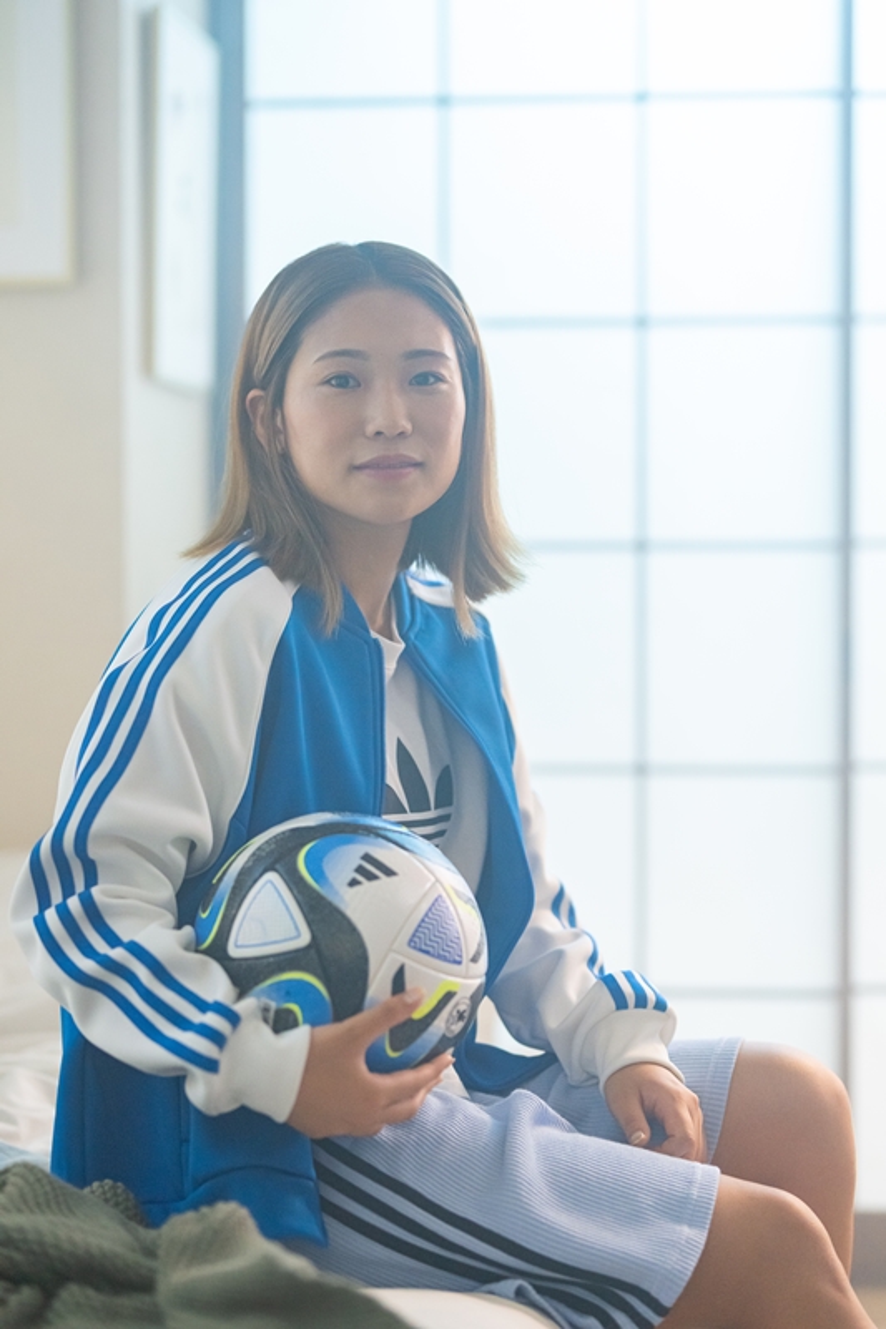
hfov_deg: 16.1
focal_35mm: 85
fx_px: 3139
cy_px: 664
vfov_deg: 23.9
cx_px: 443
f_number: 1.8
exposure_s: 1/160
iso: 4000
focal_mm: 85
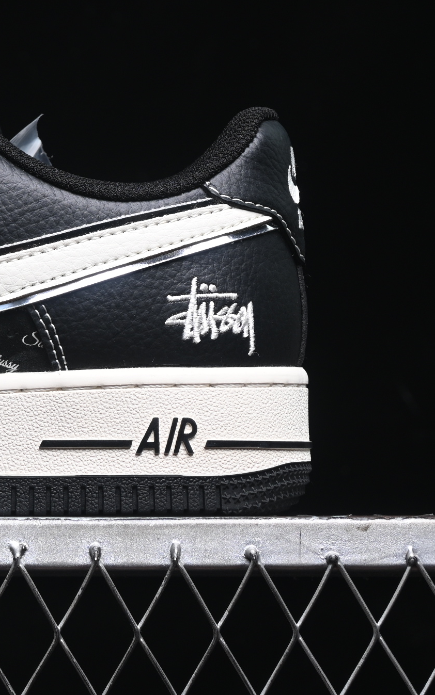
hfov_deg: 8.2
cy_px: 219
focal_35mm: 158
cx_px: -181
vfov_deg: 13.2
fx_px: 2997
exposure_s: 1/60
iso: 160
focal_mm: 50
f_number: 6.3
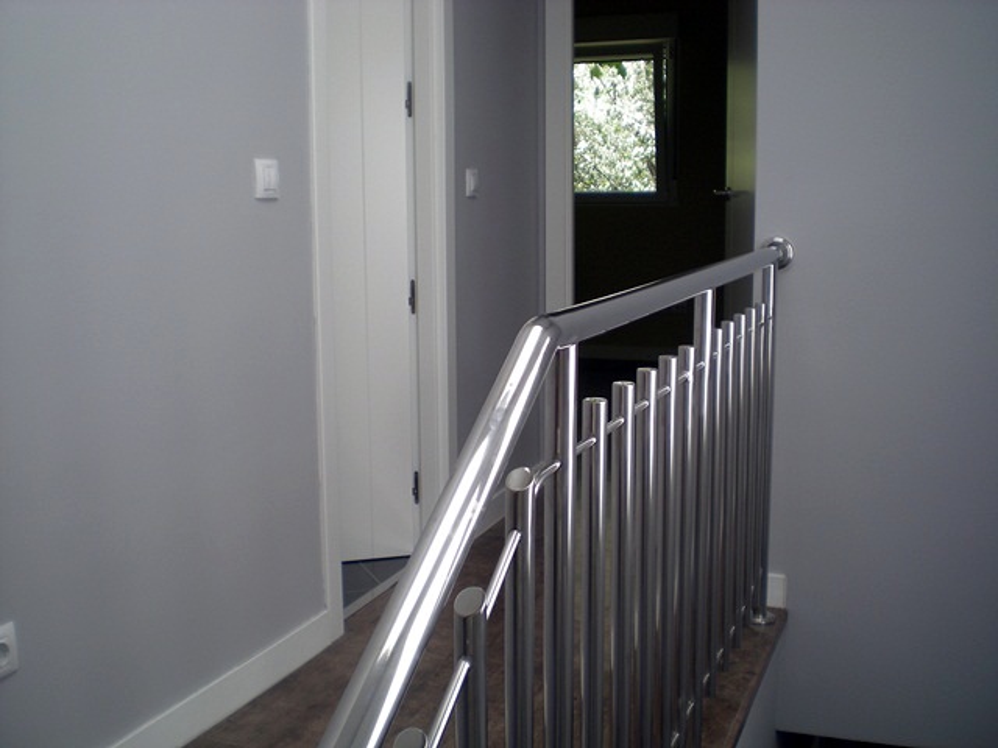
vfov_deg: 37.7
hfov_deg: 49.0
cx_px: 499
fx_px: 1096
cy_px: 374
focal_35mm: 38
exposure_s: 1/69.8
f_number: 3.1
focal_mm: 6.3
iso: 50
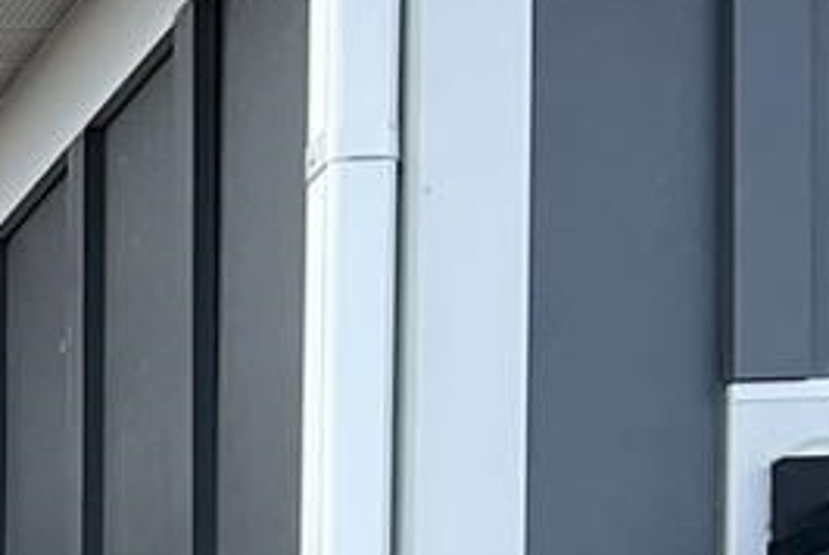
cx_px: -1543
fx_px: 4611
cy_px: 1674
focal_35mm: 200
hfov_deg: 8.7
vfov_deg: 6.3
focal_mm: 5.1
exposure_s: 1/172
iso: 32
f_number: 1.6
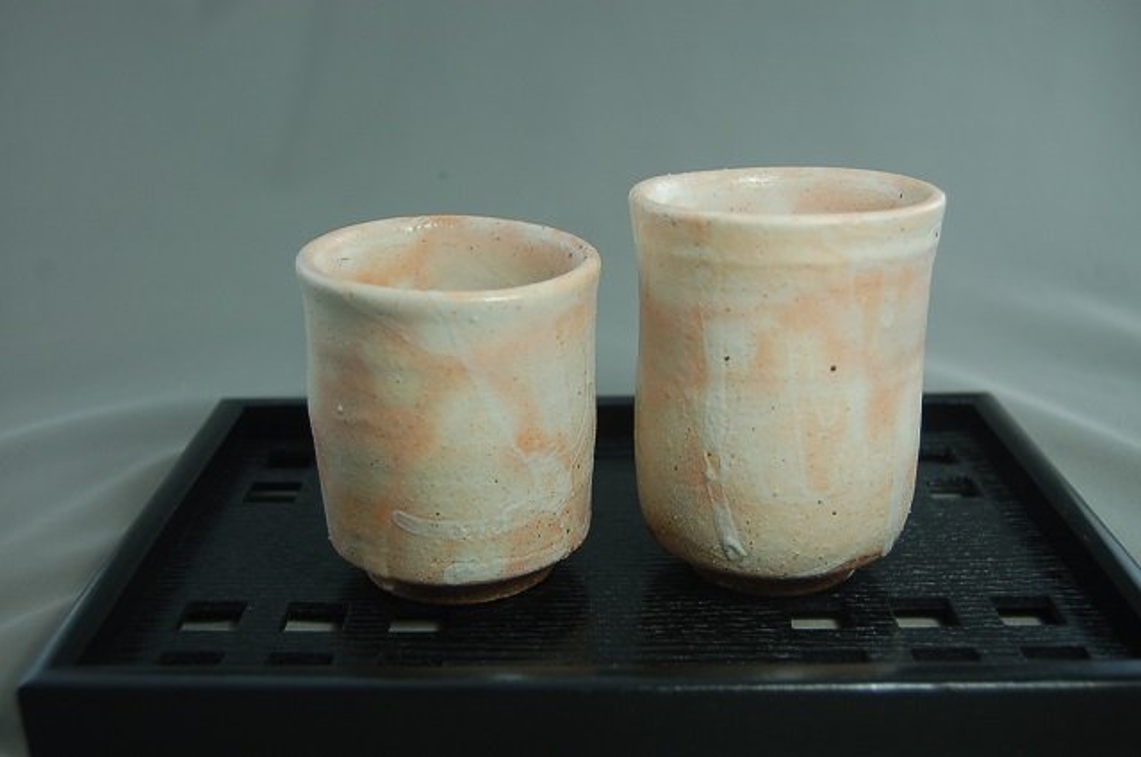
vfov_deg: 29.8
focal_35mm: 45
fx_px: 1424
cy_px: 378
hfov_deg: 43.7
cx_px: 570
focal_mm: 30
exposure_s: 1/30
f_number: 4.2
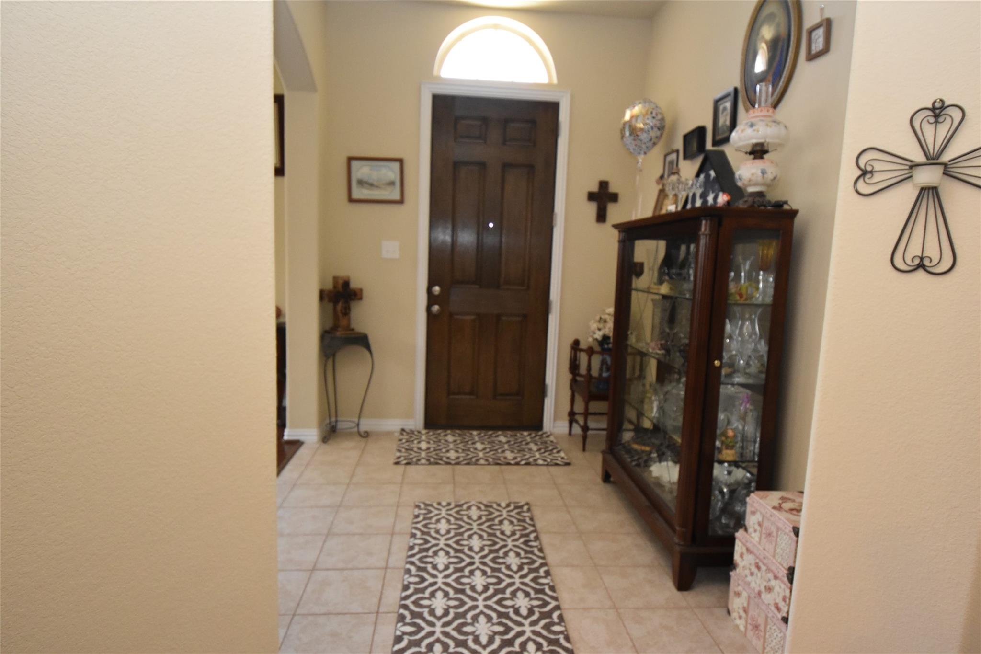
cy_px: 327
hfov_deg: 81.2
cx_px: 490
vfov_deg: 59.5
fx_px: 572
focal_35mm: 21
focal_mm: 14
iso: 2200
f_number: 4
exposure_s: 1/60
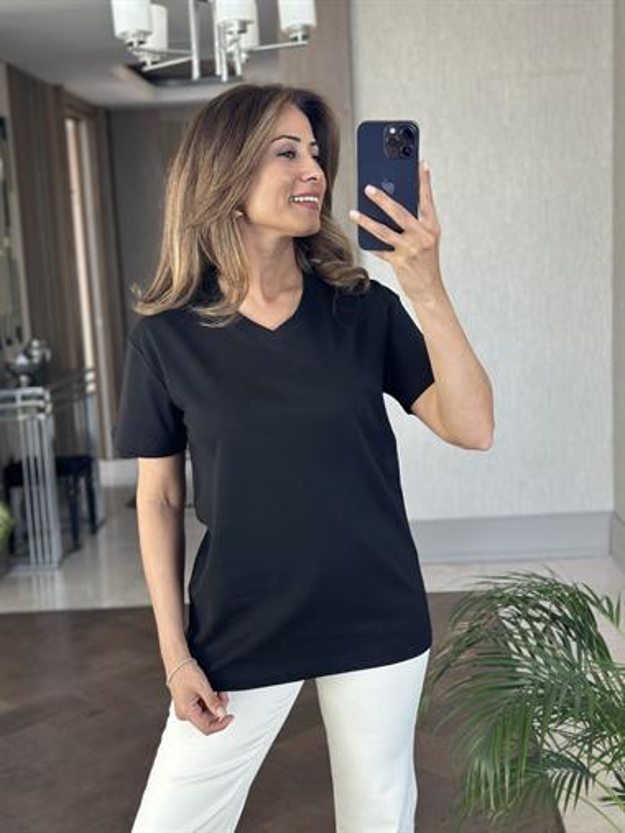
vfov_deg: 39.6
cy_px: 416
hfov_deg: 30.3
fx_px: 1155
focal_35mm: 48
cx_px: 312
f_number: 1.78
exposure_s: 1/67
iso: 125
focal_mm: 6.86
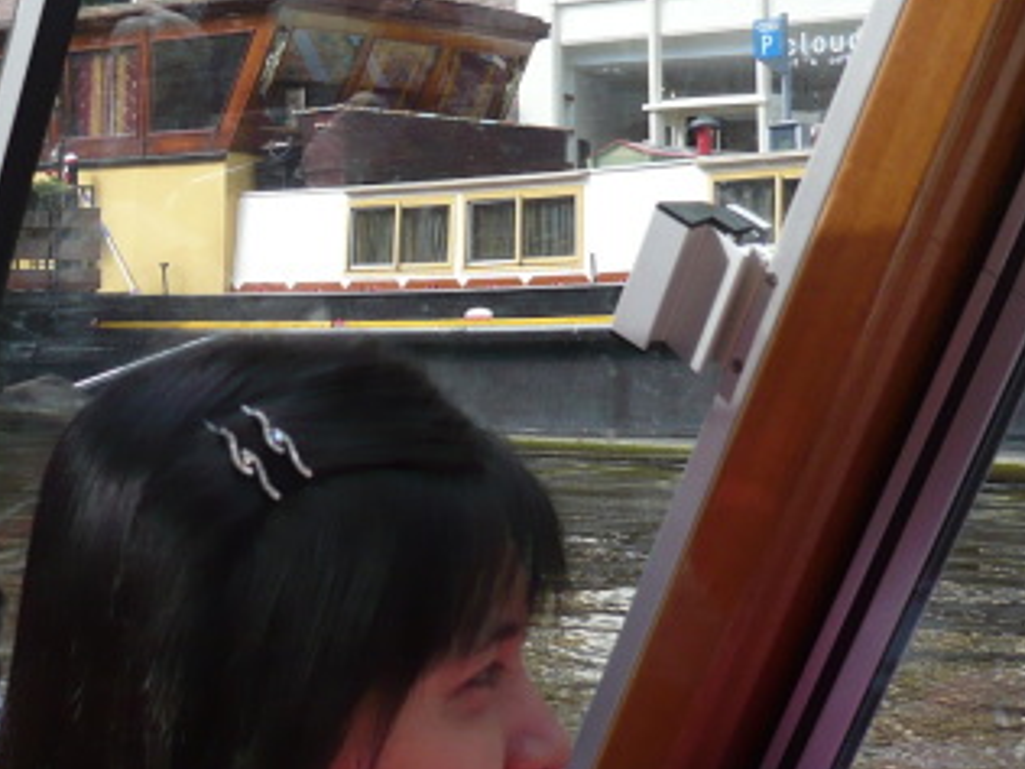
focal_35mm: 87
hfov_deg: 22.3
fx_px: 2576
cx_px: 247
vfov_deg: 16.9
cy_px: 196
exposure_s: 1/250
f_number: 3
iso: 100
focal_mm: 6.6
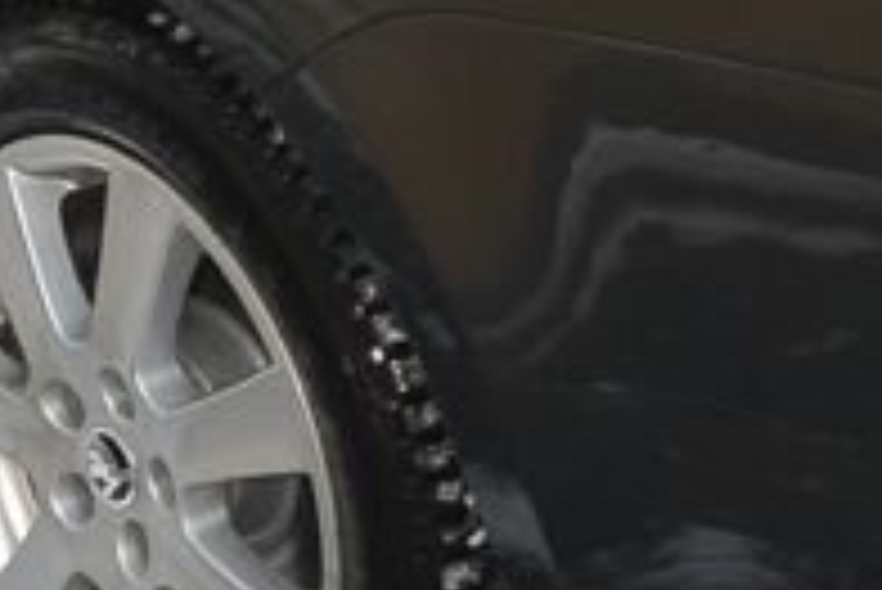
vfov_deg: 9.5
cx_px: 680
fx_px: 3457
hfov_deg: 14.5
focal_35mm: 141
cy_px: -268
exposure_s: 1/160
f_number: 3.5
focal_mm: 10
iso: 160
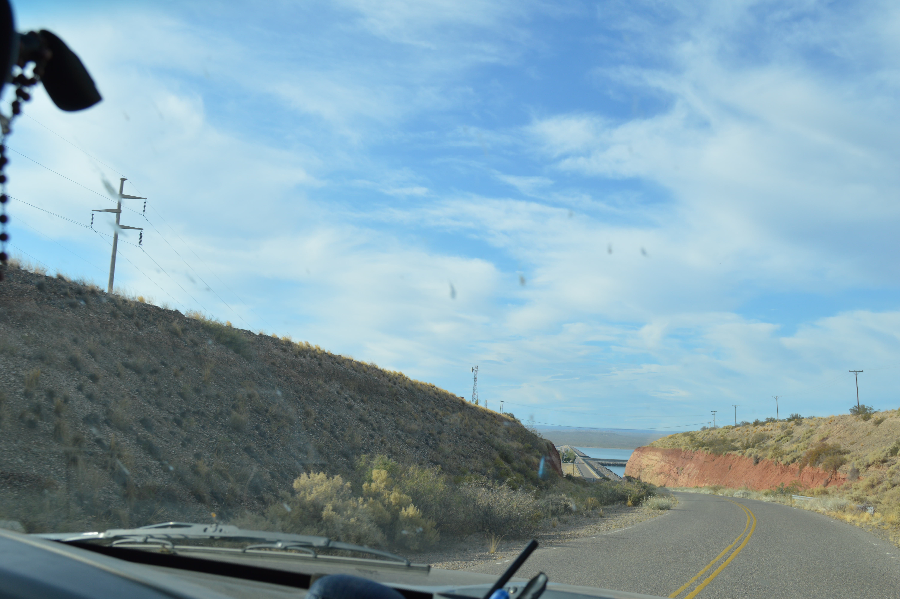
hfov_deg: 53.2
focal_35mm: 36
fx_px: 899
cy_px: 300
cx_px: 450
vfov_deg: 36.8
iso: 100
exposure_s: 1/200
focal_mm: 24
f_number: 7.1
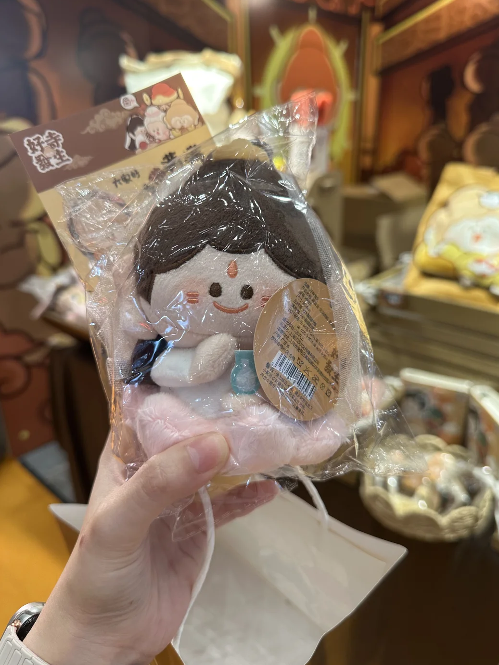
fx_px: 480
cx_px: 259
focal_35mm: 25
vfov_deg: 69.4
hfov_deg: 54.9
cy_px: 328
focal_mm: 6.86
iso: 160
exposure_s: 1/100
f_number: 1.78
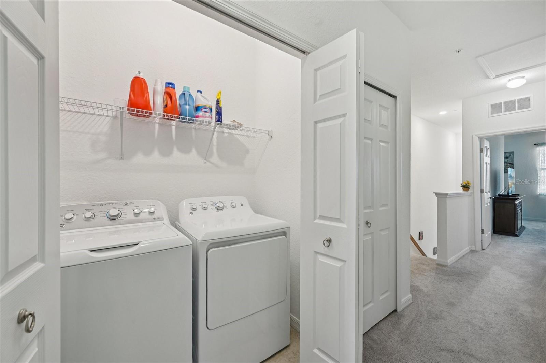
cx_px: 273
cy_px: 182
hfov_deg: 104.3
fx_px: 212
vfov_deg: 81.1
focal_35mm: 14
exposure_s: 1/15
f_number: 8
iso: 400
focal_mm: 14
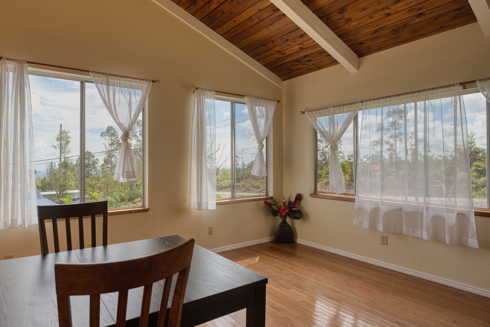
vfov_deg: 62.4
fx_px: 270
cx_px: 179
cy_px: 158
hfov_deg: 82.6
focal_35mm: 20
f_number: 4
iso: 50
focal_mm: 14.6
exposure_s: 1/250
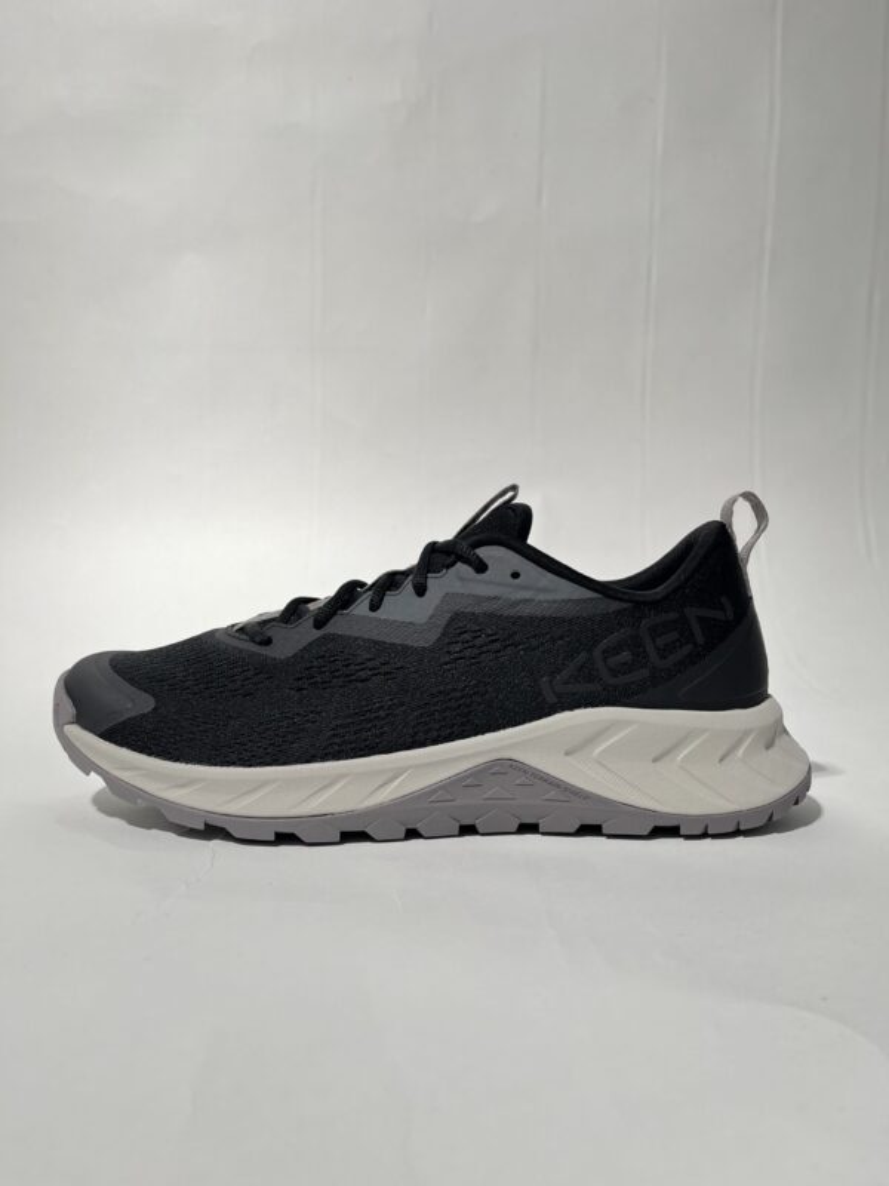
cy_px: 593
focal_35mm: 26
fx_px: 890
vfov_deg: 67.3
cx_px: 444
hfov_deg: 53.1
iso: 50
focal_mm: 5.1
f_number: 1.6
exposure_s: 1/280
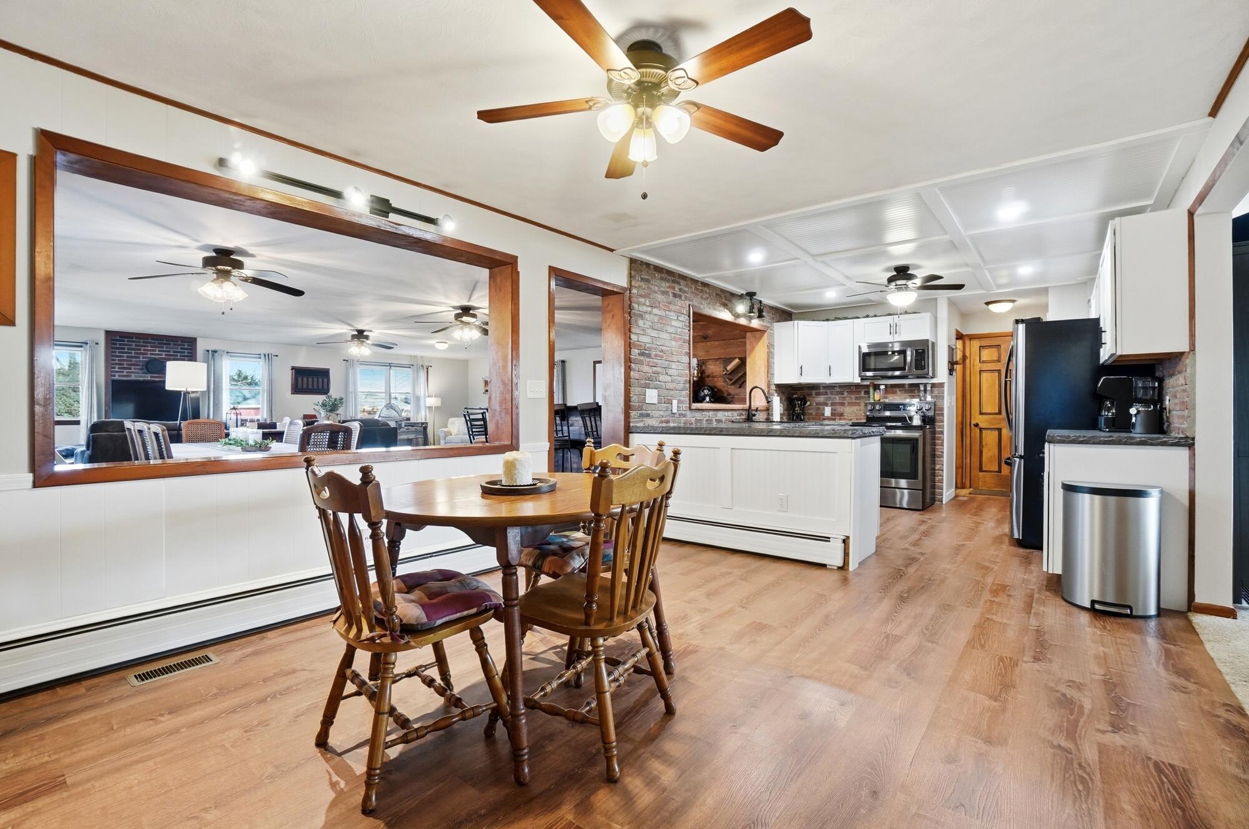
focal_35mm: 15
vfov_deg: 77.2
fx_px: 520
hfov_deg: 100.5
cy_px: 414
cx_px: 624
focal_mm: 10
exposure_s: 1/60
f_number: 4
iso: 100
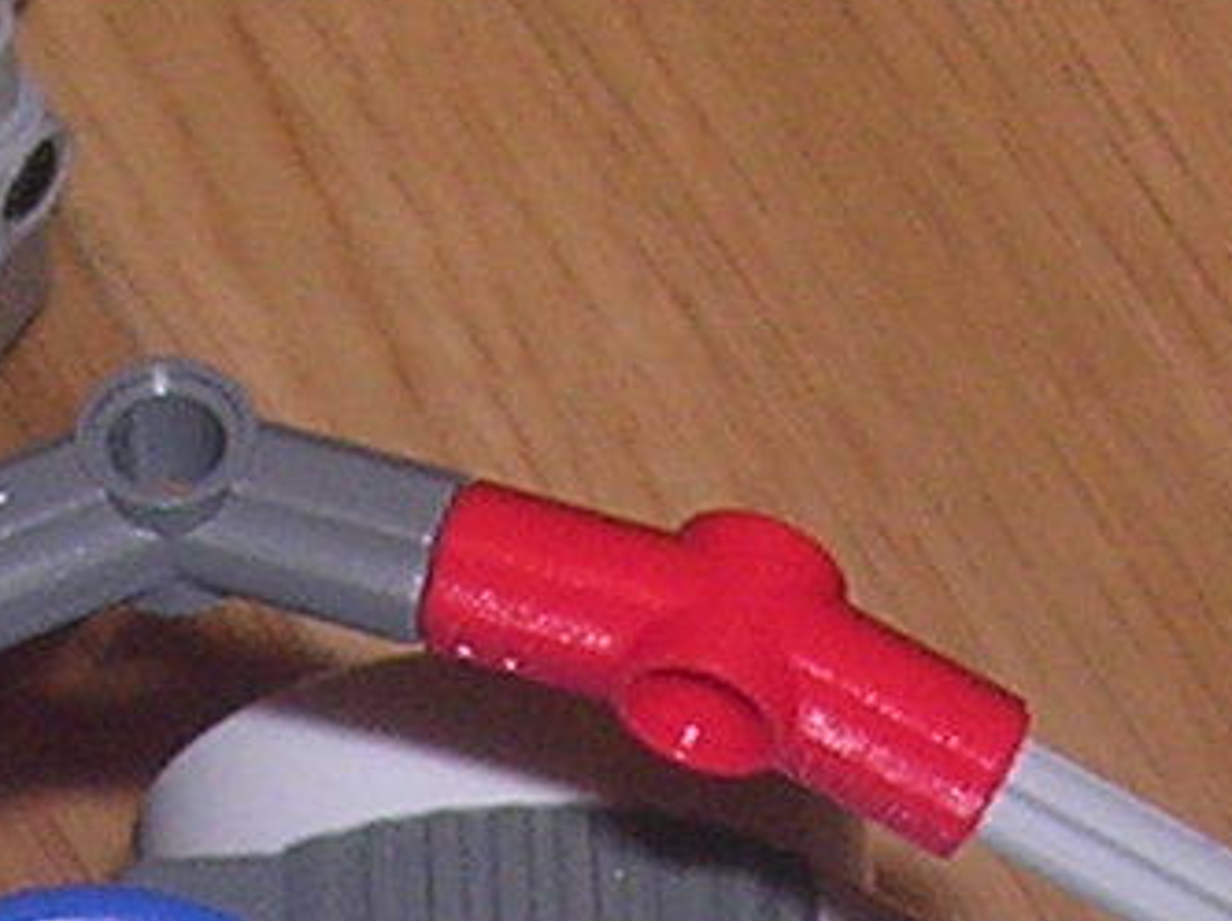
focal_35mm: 234
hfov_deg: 8.4
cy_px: 2075
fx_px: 8319
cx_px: 163
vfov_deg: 6.1
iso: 100
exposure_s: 1/60.1
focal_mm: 5.8
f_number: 2.8
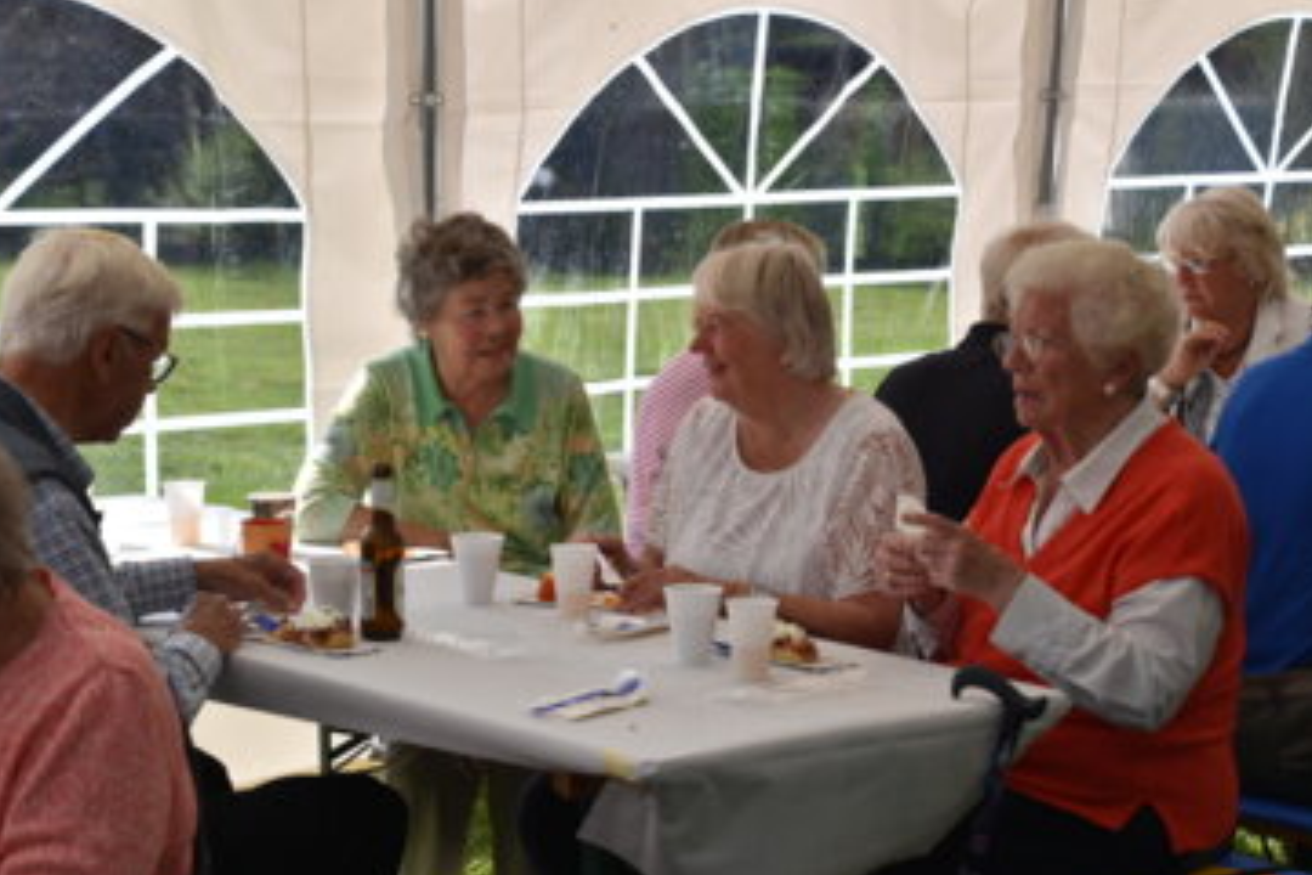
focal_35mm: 80
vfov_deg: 17.1
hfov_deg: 25.4
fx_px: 2915
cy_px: 476
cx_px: 634
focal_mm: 48
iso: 400
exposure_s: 1/1600
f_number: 6.3
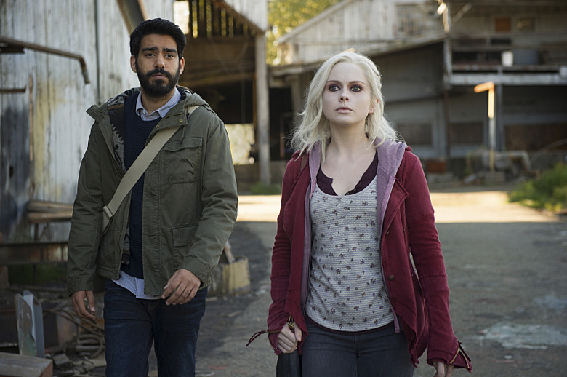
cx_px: 284
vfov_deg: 19.4
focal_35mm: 70
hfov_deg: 28.9
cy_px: 188
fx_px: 1101
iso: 320
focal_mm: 70
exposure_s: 1/200
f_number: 4
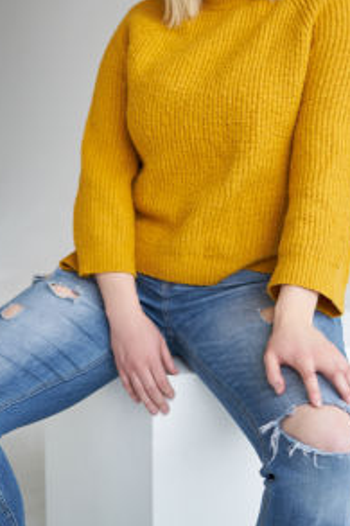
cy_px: 169
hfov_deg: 18.1
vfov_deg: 26.8
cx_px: 212
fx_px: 1095
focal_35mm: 75
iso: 250
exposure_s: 1/90
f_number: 2.8
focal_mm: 55
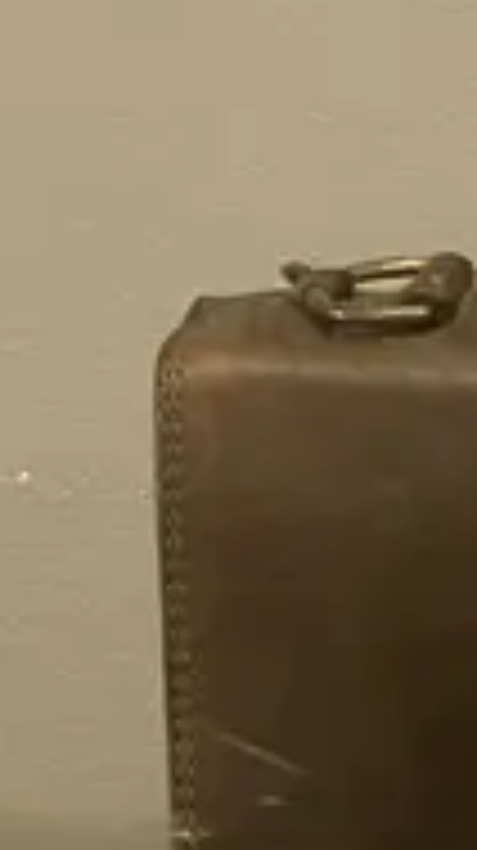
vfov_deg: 12.5
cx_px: 1336
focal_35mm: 165
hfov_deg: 6.8
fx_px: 3718
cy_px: 1187
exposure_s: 1/50
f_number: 1.8
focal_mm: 3.99
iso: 125
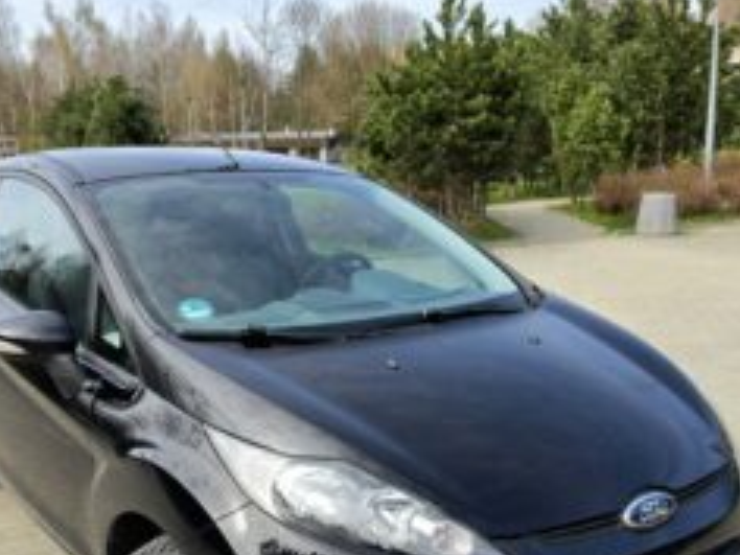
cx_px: 342
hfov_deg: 47.8
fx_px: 834
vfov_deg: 35.6
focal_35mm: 39
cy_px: 442
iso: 64
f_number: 1.4
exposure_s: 1/5000
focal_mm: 6.5
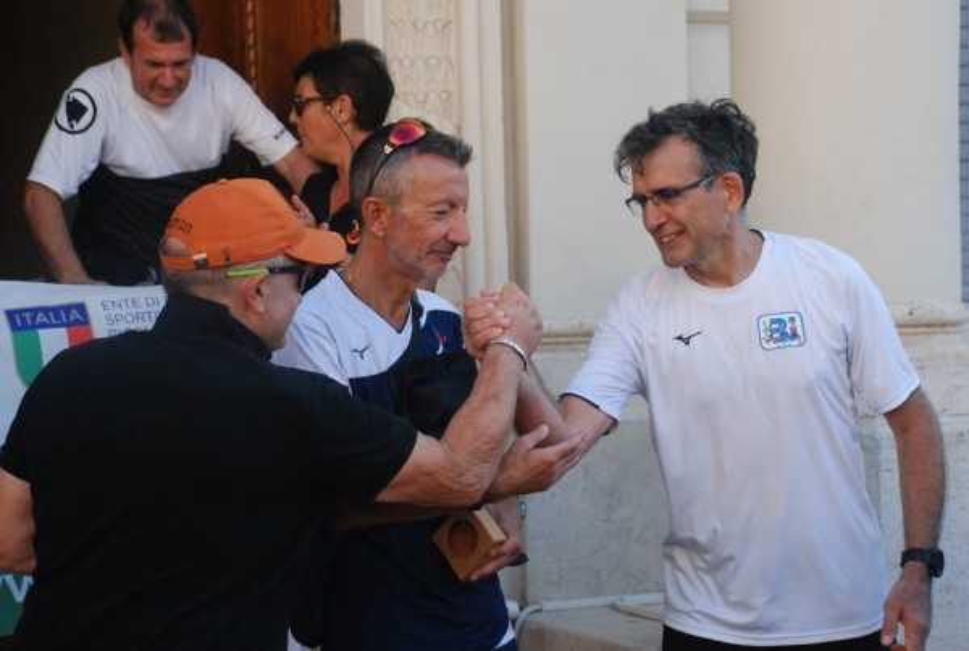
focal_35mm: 87
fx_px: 2347
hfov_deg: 23.3
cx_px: 484
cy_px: 326
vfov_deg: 15.8
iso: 1000
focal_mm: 58
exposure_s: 1/800
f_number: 5.3
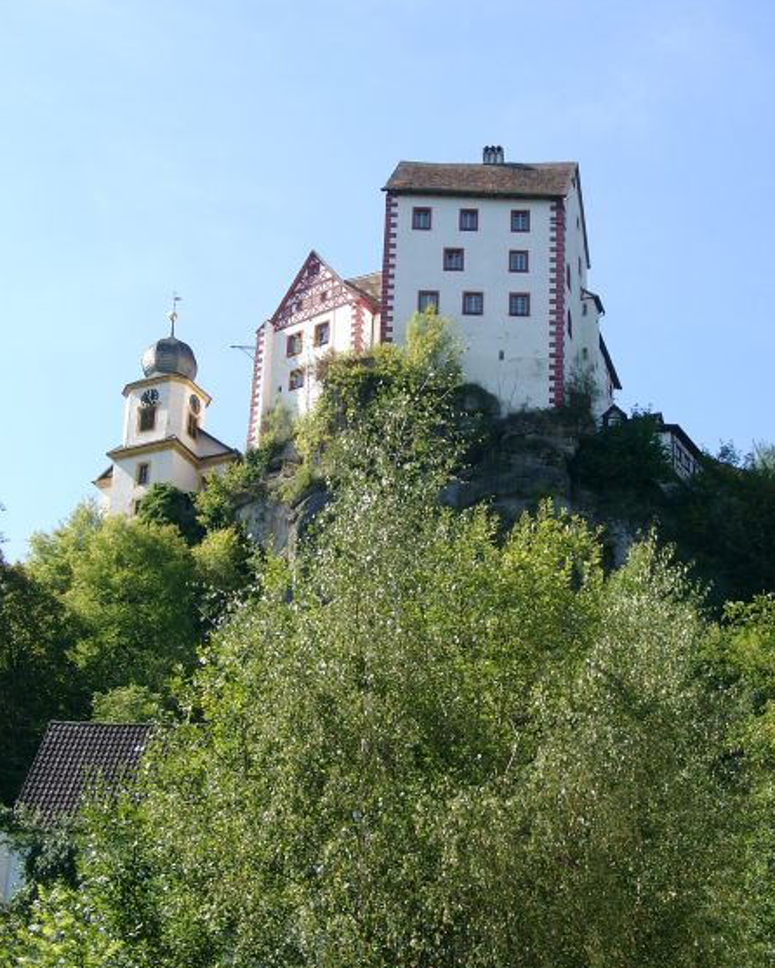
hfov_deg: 18.7
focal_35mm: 82
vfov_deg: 23.3
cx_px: 388
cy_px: 485
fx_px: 2350
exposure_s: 1/301
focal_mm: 16.05
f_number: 4
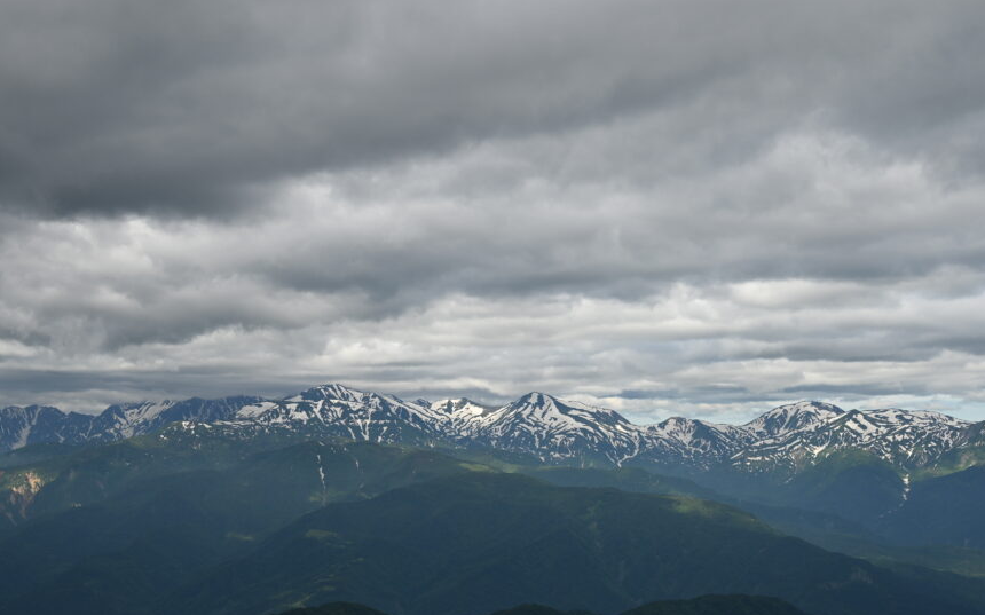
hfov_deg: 39.6
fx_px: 1369
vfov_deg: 25.3
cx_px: 457
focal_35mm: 51
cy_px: 342
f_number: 7.1
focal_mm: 42
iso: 100
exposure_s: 1/400
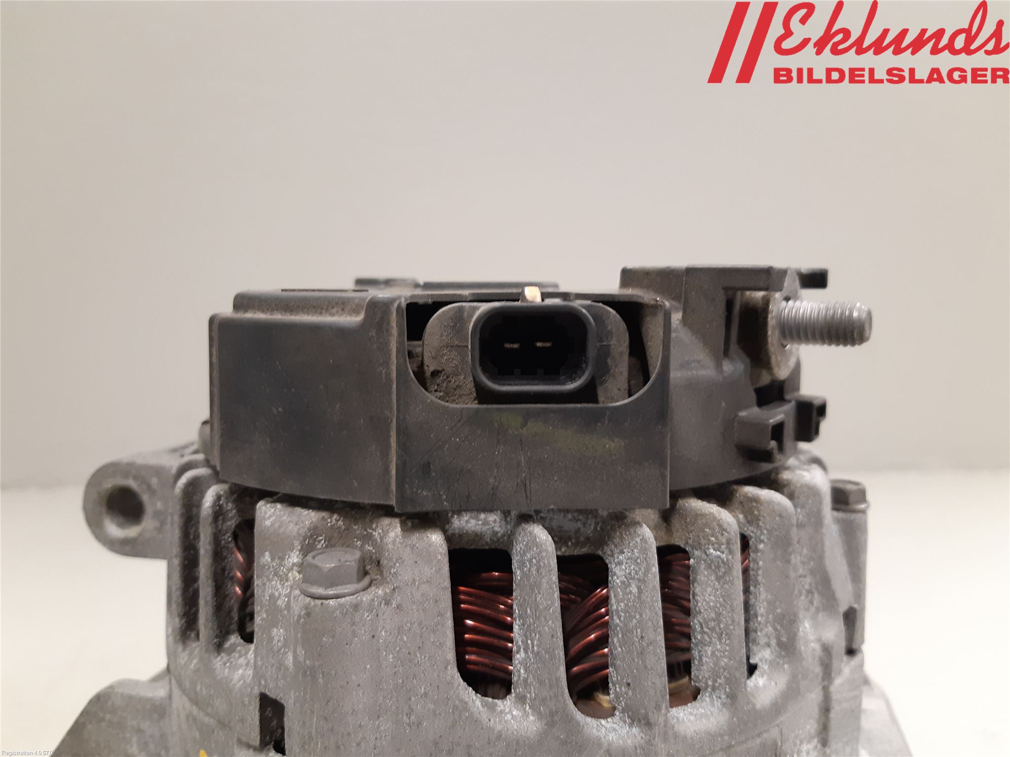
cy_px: 378
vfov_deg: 53.1
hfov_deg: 67.3
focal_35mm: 26
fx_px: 759
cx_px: 505
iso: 200
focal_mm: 3.93
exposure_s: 1/33
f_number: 1.7
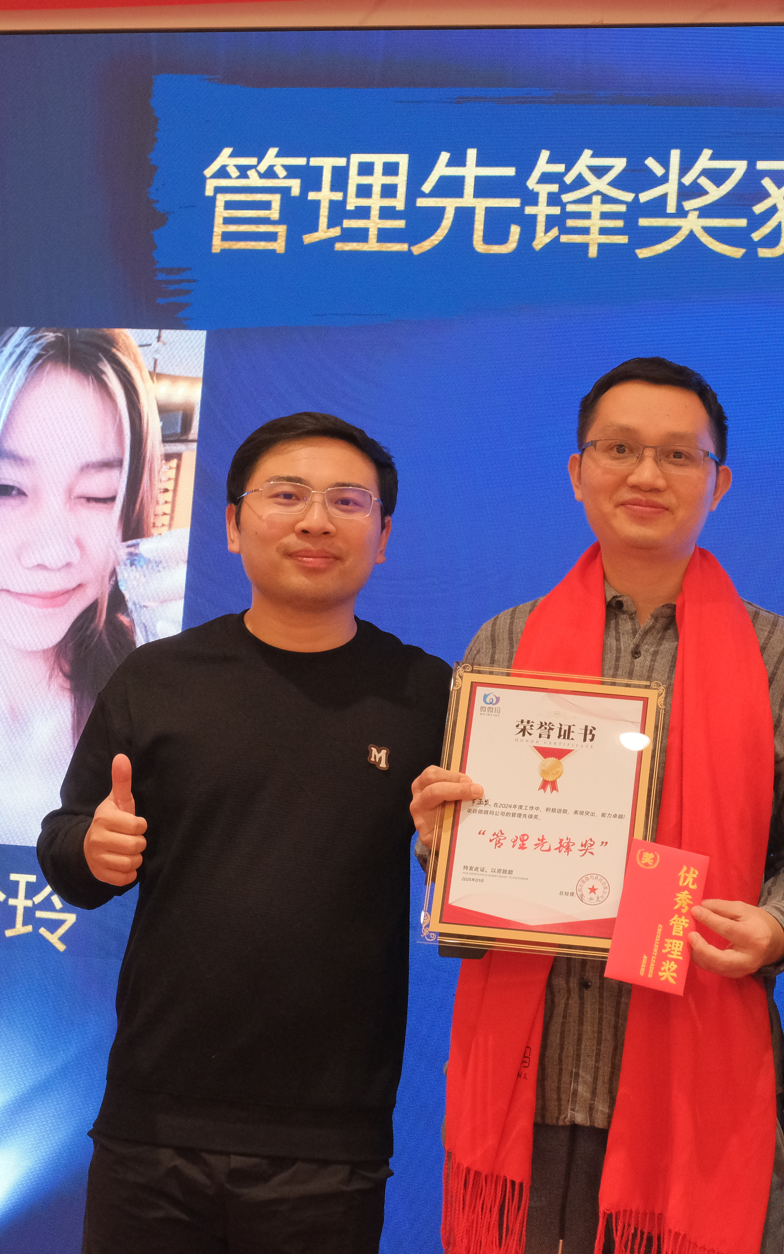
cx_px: 679
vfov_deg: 24.1
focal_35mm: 86
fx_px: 2940
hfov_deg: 15.0
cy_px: 627
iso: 3200
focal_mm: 37.4
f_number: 5.2
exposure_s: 1/110
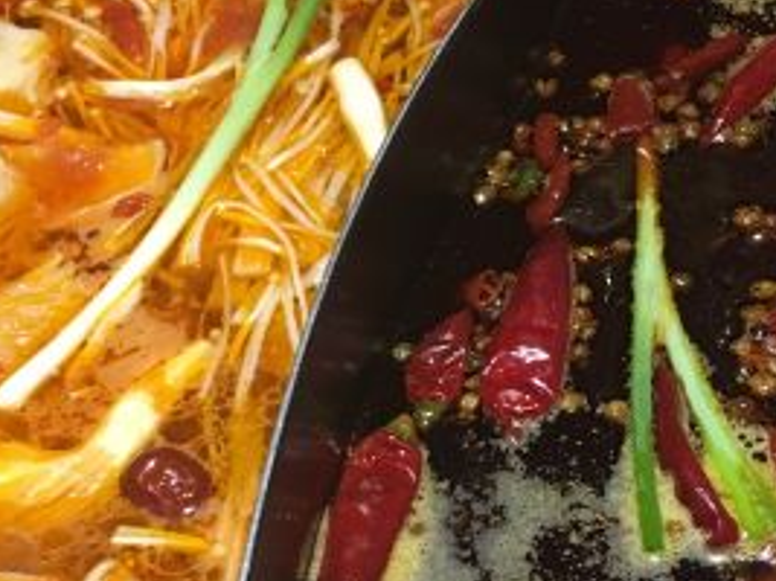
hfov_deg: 25.6
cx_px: 450
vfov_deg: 19.3
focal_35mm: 76
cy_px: 423
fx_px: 1703
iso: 200
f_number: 2.2
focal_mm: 4.15
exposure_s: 1/20
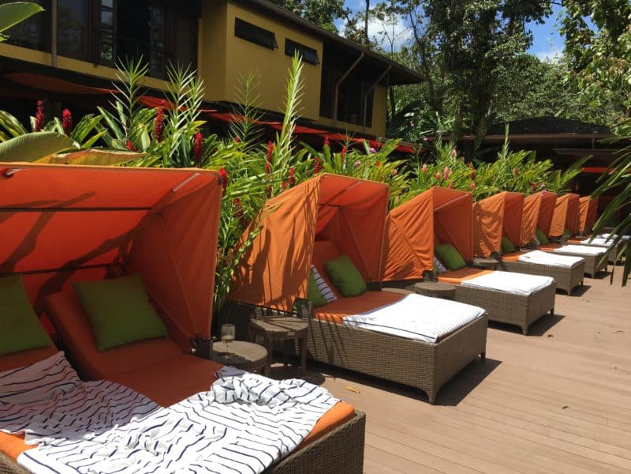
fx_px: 529
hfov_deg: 61.7
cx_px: 316
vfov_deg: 48.2
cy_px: 237
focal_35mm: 29
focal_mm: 4.15
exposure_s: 1/1570
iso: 25
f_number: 2.2
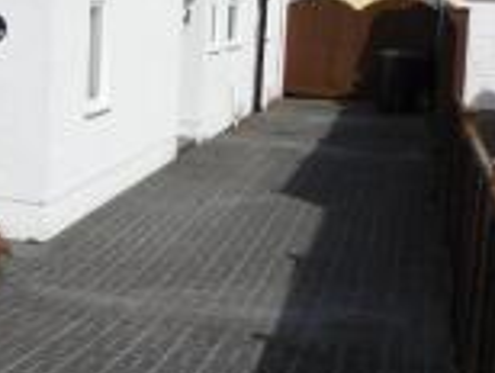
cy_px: 82
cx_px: -79
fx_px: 902
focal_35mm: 63
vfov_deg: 23.1
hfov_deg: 27.5
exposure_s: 1/800
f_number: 6
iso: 125
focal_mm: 4
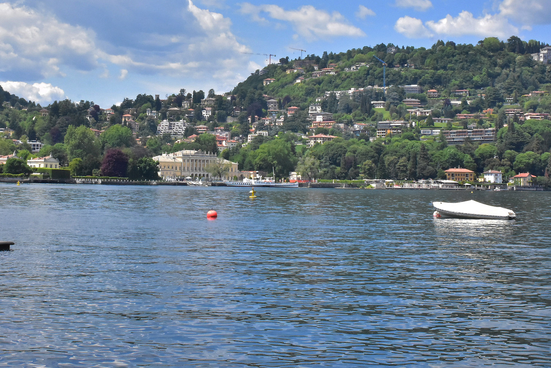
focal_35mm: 59
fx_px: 903
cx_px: 207
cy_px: 101
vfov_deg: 22.8
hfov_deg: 33.8
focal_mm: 24
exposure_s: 1/500
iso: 2000
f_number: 20
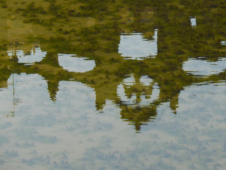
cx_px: 139
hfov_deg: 9.4
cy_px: 64
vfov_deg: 7.0
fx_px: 1377
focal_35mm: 211
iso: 200
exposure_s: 1/1000
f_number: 4.2
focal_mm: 28.3
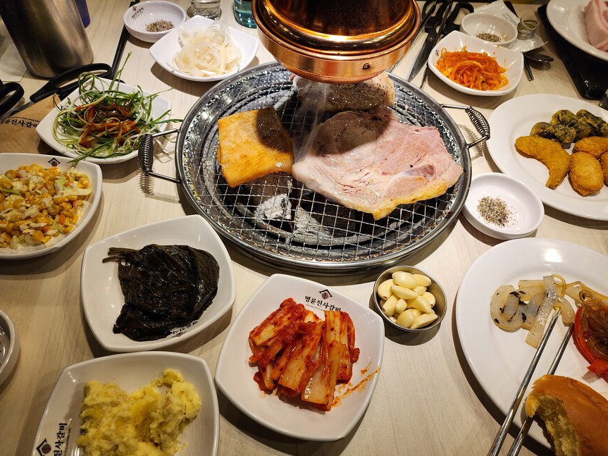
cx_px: 309
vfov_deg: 56.8
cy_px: 237
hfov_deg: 71.6
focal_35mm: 24
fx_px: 421
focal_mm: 6.4
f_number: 1.8
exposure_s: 1/120
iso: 40
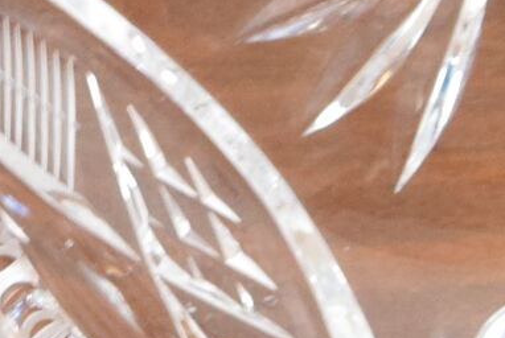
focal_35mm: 270
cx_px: -95
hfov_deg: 7.6
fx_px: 3792
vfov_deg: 5.1
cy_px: -164
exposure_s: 1/125
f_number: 5.6
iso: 1600
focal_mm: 23
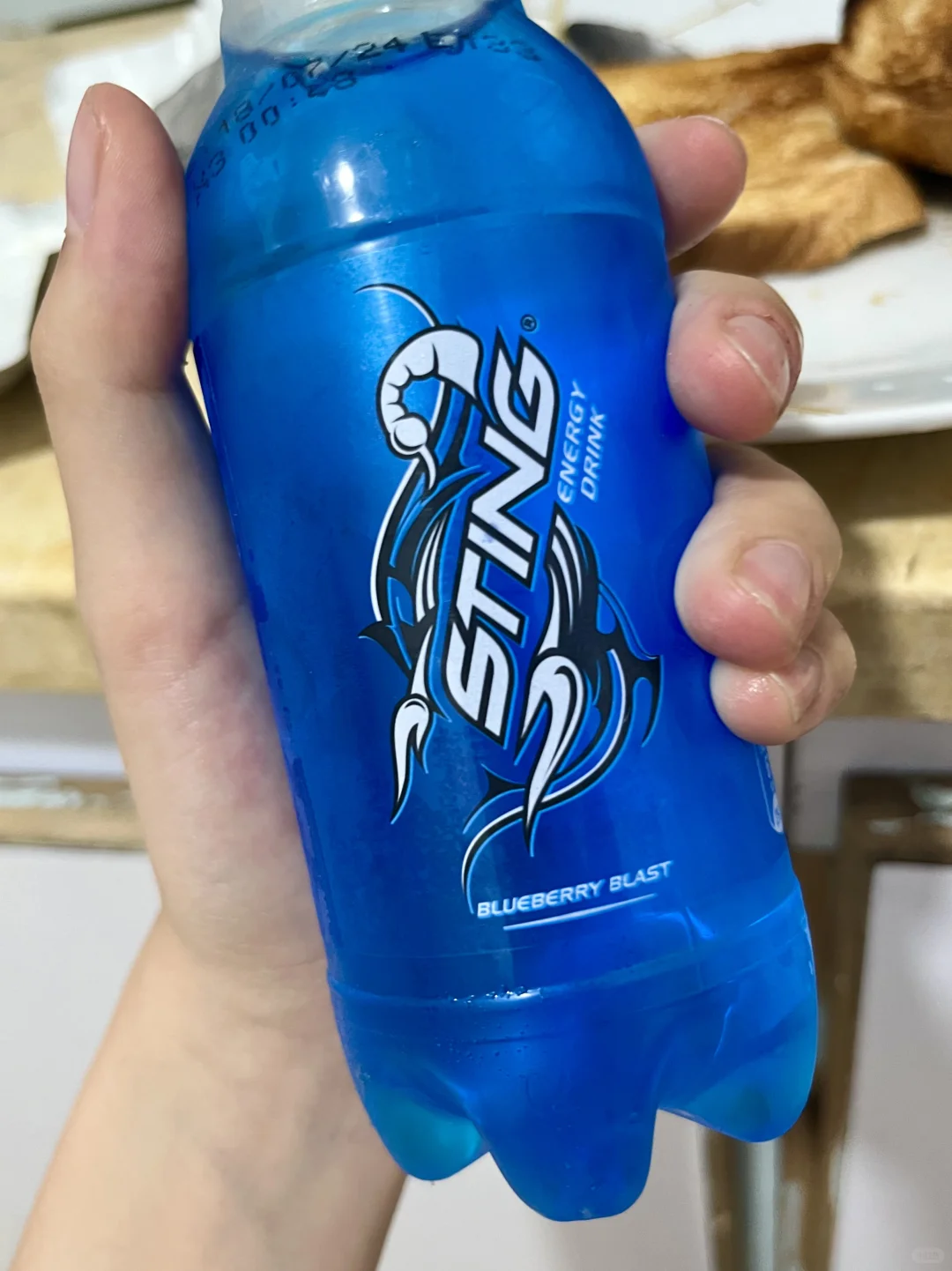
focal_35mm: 26
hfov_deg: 53.0
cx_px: 476
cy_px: 636
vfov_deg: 67.3
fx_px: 954
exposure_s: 1/50
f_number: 1.6
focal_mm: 5.1
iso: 250
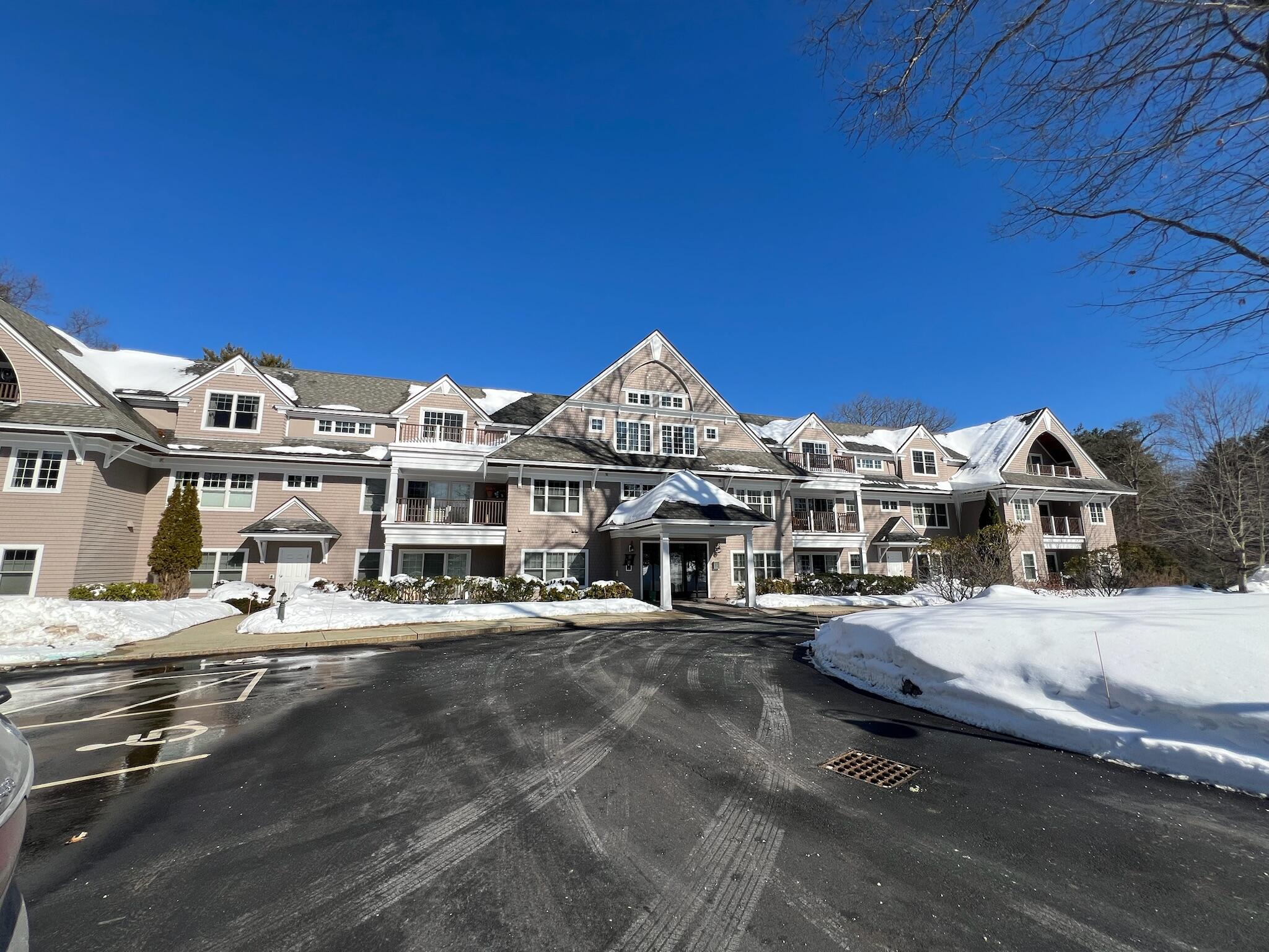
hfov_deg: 106.2
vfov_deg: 89.9
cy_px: 476
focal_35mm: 13
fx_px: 477
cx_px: 634
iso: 32
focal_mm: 1.57
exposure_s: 1/2421
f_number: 1.8
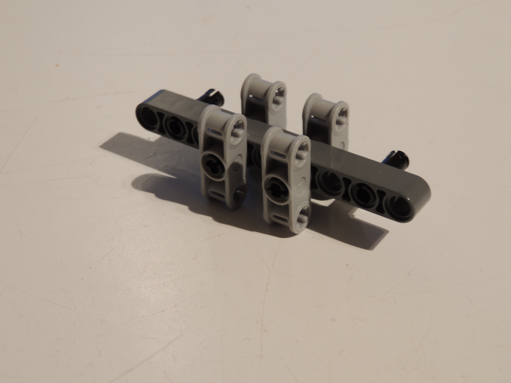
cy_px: 192
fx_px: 1107
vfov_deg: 19.6
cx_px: 256
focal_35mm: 75
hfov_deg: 26.0
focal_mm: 13.3
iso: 100
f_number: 3.9
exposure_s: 1/2.5
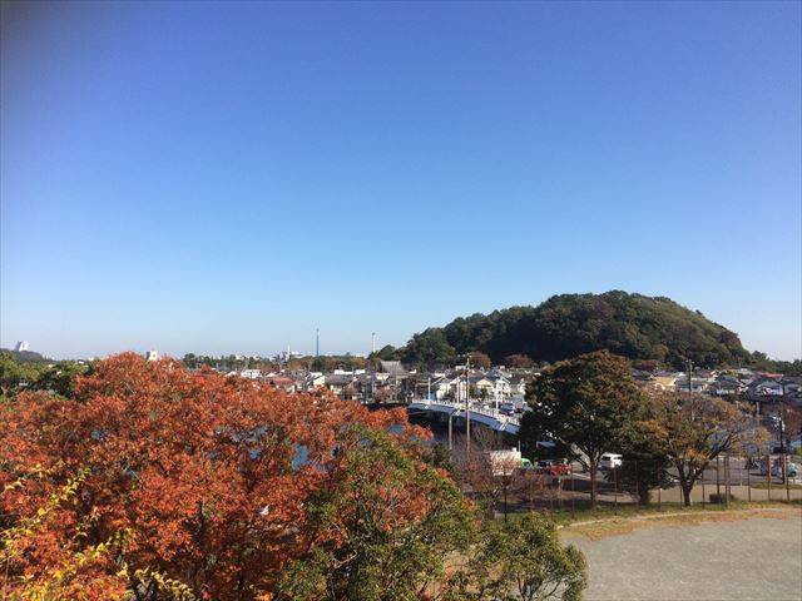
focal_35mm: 29
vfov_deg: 48.2
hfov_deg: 61.7
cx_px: 401
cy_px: 300
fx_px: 672
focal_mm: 4.2
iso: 32
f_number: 2.2
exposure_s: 1/1953
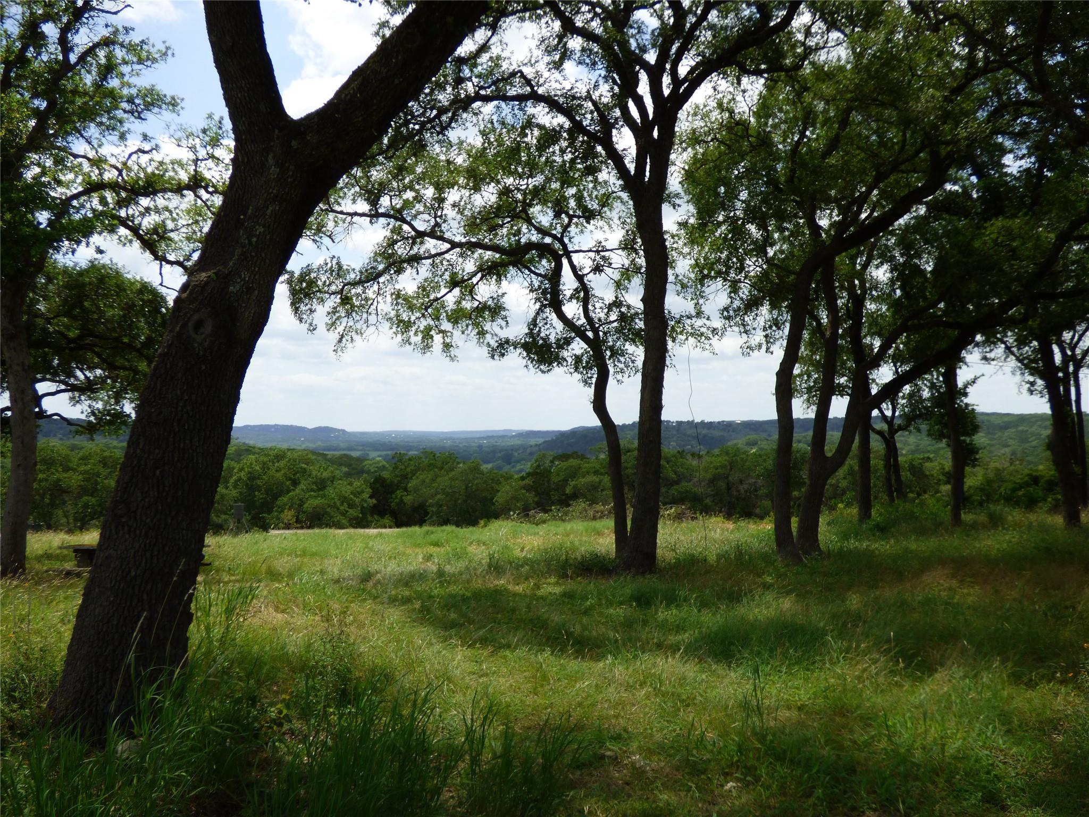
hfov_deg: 50.1
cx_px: 544
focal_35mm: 37
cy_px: 408
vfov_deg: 38.7
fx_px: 1164
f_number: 3.5
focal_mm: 6.47
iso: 100
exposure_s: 1/1000
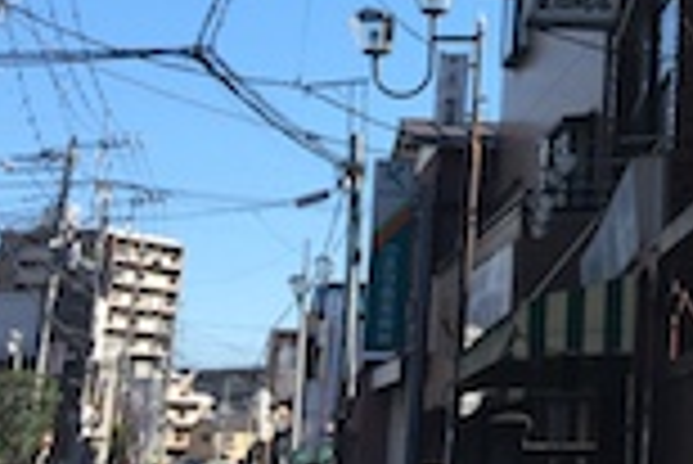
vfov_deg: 11.8
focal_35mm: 111
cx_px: 893
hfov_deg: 17.3
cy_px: -250
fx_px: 2139
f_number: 2.2
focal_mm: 4.15
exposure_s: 1/1130
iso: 32
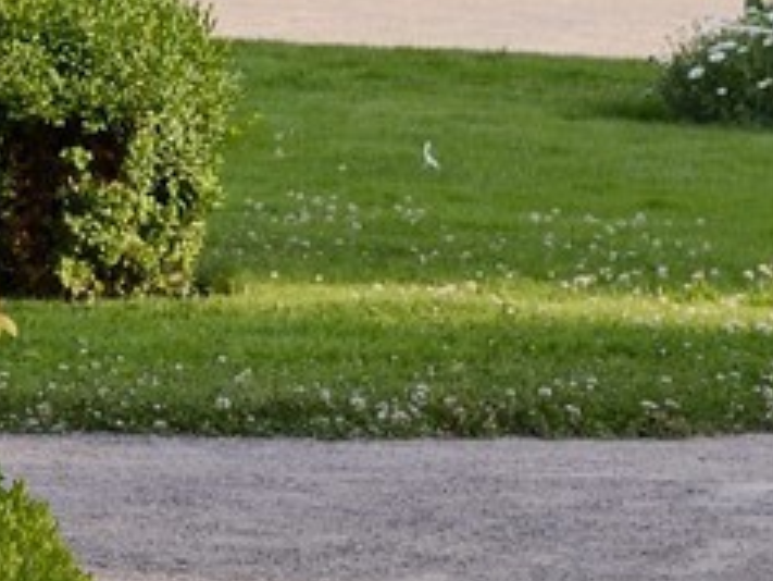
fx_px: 7529
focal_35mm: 337
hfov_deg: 5.6
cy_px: -878
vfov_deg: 4.3
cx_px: -1233
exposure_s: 1/250
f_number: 8
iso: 200
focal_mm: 52
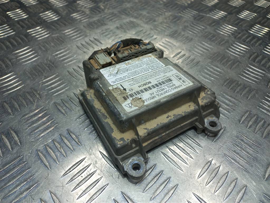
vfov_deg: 54.9
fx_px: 195
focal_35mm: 25
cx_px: 135
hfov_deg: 69.4
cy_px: 102
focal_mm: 4.6
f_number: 1.8
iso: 32
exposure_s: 1/100
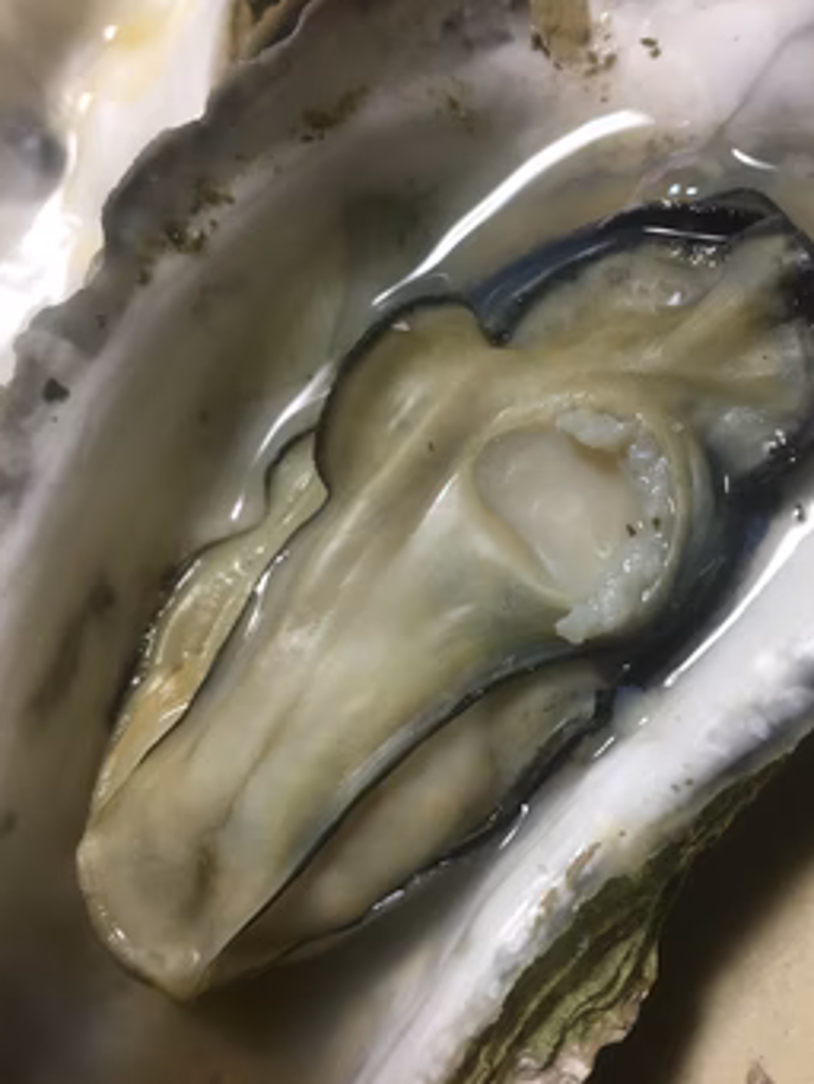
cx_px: 458
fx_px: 1065
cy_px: 559
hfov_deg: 41.7
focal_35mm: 34
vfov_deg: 53.9
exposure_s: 1/30
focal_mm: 4.15
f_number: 2.2
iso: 64
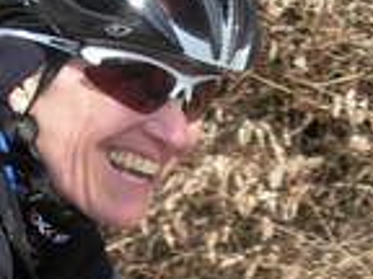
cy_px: 238
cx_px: 153
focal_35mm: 158
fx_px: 1703
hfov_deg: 12.5
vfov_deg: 9.4
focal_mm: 6.3
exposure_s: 1/627
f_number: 2.9
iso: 79
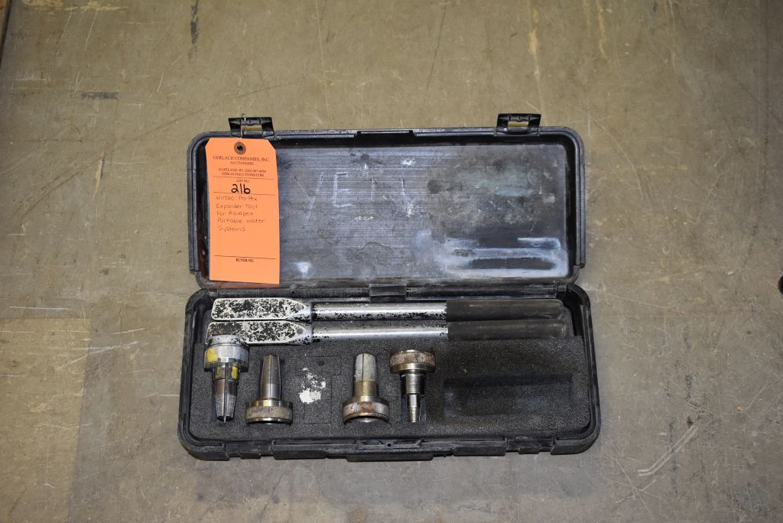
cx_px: 392
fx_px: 1012
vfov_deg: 29.0
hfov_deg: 42.3
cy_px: 262
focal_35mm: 46
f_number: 4.2
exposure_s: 1/80
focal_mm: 31
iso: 800
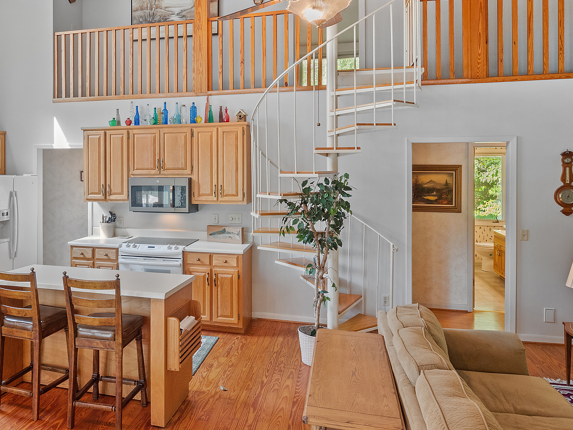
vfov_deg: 51.2
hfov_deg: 63.8
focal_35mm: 27
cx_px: 194
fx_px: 447
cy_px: 187
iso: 400
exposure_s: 1/8
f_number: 5.6
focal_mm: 8
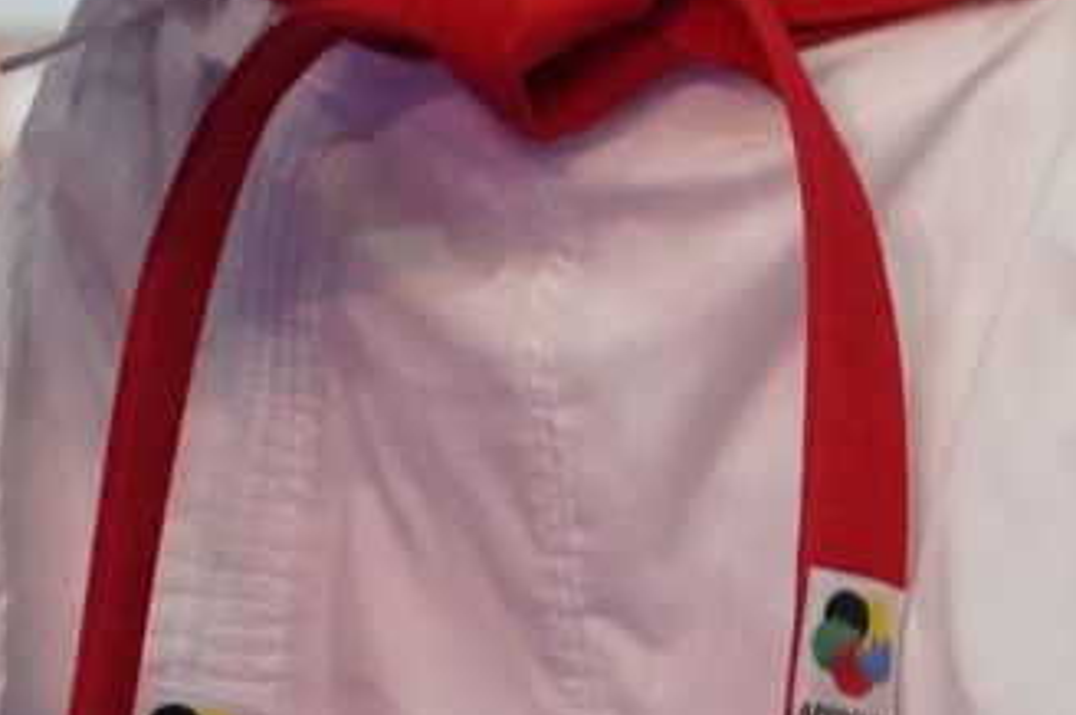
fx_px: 45266
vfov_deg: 0.9
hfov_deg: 1.4
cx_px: 1621
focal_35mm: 1516
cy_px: -1233
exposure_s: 1/1000
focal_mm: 184
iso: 5000
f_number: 2.8
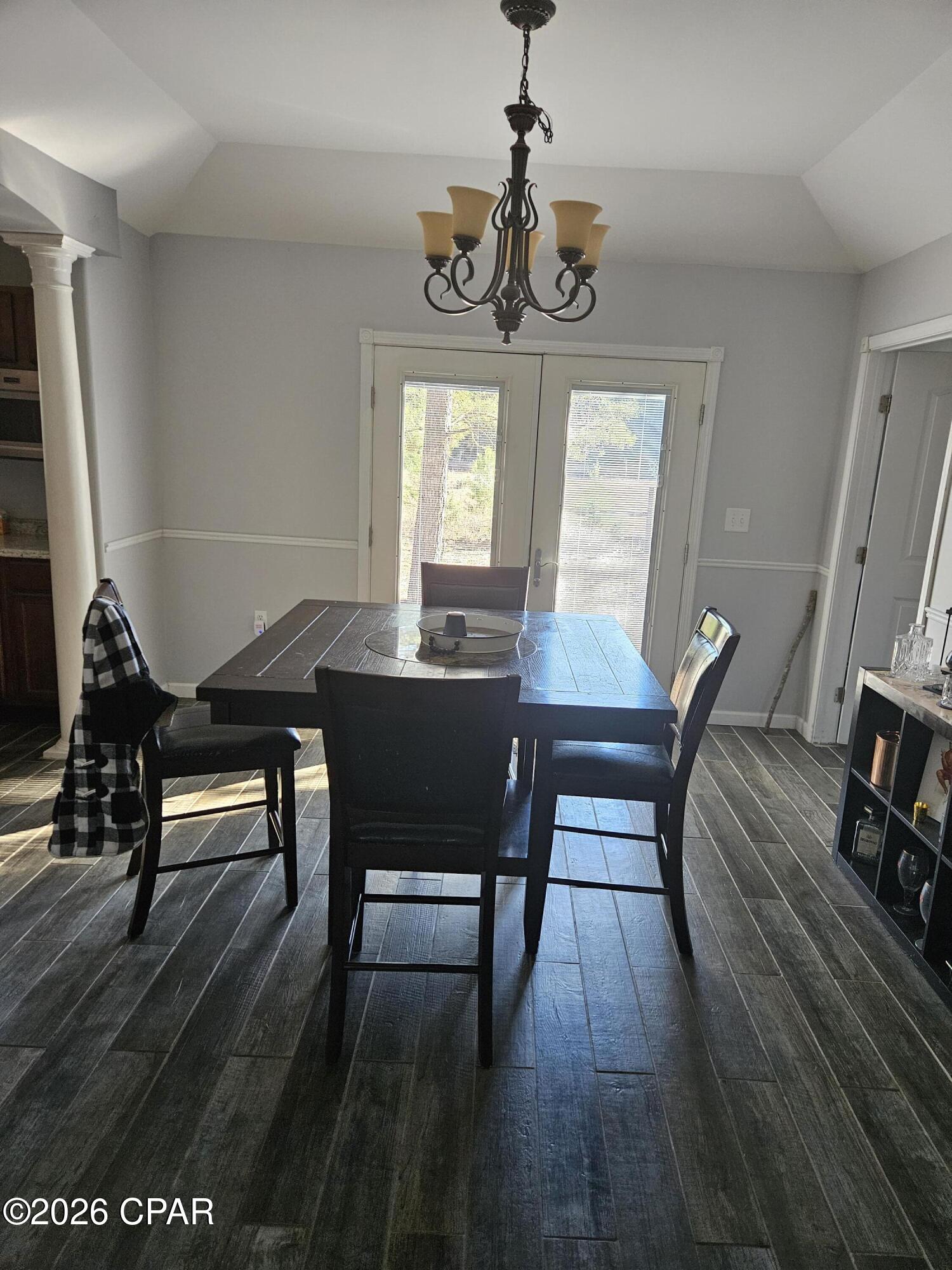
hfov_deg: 58.9
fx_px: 843
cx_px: 476
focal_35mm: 23
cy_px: 635
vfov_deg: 73.9
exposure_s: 1/170
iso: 400
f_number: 1.8
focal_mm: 5.4
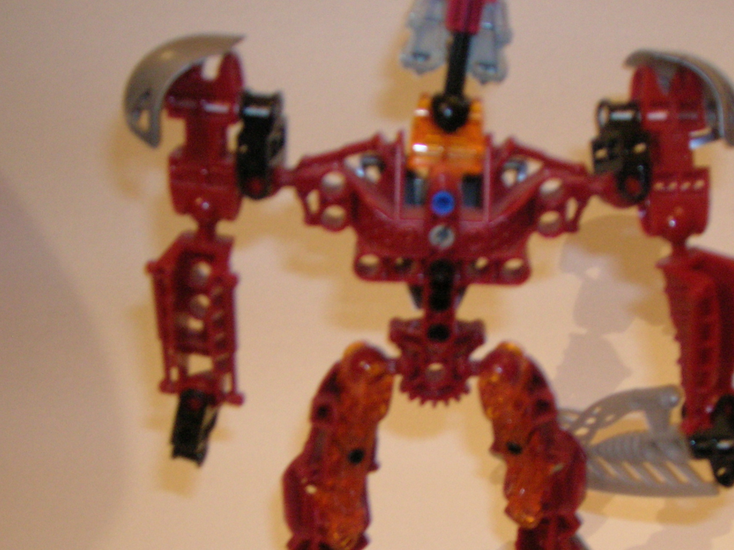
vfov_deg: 27.9
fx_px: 1103
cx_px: 456
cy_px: 367
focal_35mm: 52
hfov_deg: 36.6
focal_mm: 5.7
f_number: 2.9
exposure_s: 1/4.8
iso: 200
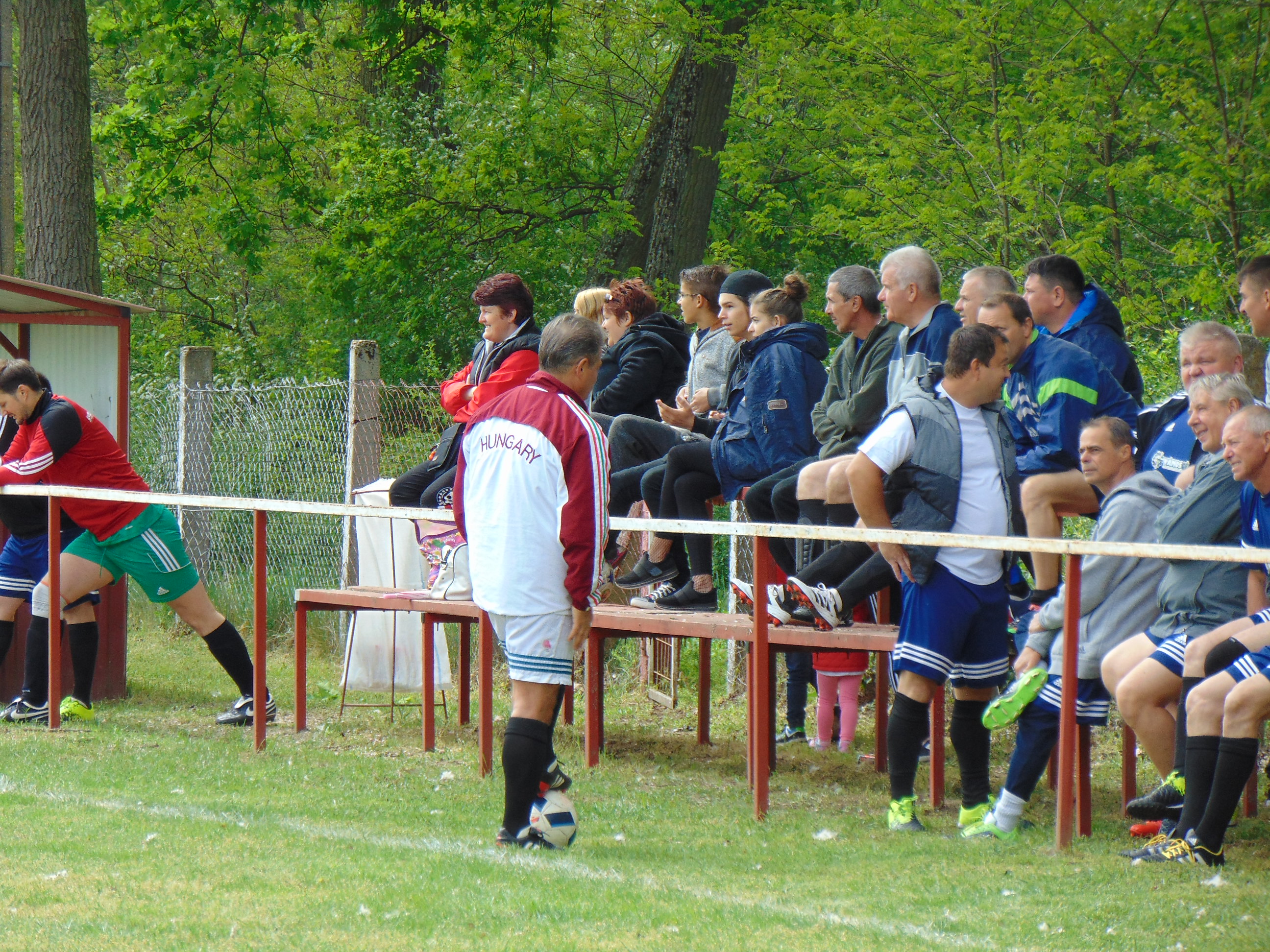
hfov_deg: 6.5
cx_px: 635
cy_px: 476
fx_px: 11263
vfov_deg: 4.8
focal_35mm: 307
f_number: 4.2
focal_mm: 55.1
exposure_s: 1/250
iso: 80
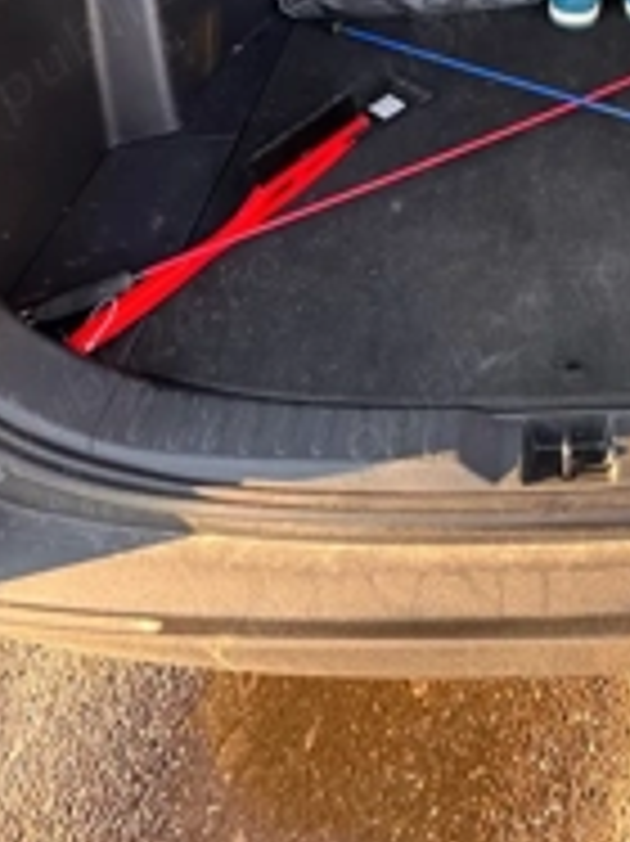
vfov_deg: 51.6
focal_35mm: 30
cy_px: 59
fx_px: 729
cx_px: 576
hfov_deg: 42.6
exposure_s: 1/99
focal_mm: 2.22
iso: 250
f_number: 2.2
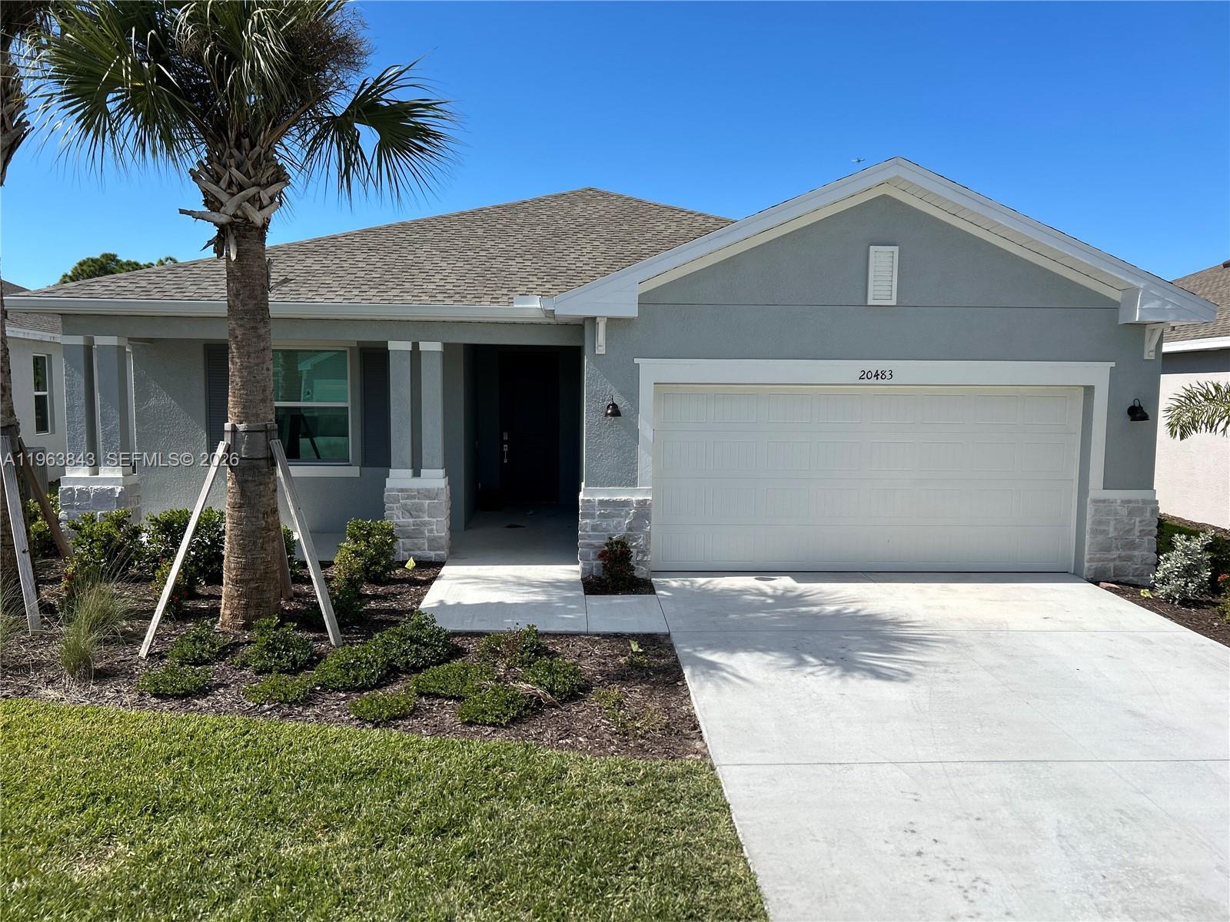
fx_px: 924
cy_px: 461
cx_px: 615
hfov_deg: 67.3
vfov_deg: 53.1
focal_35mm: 26
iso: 50
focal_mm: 5.7
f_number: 1.5
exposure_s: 1/5076
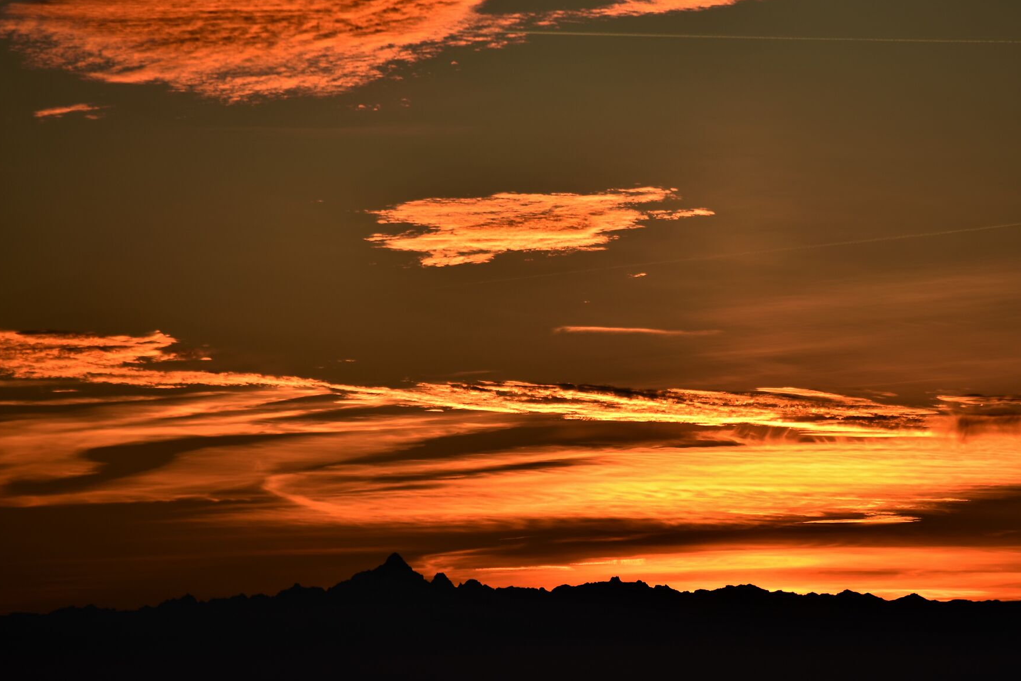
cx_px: 642
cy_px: 262
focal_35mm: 345
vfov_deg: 4.0
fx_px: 9788
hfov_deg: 6.0
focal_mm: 250
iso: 100
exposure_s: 1/640
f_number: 5.6
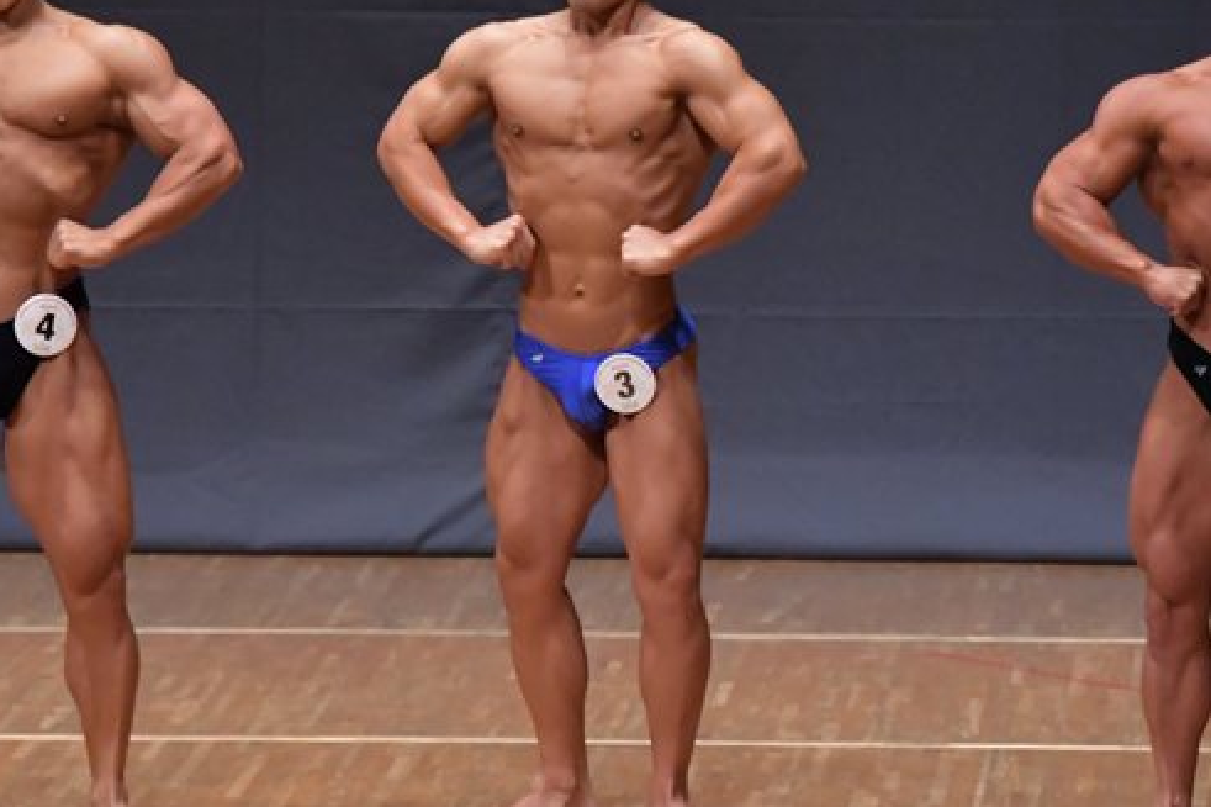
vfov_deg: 3.2
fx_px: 14325
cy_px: 348
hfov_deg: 4.8
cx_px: 830
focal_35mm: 426
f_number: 5.6
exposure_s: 1/400
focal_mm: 180
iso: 6400
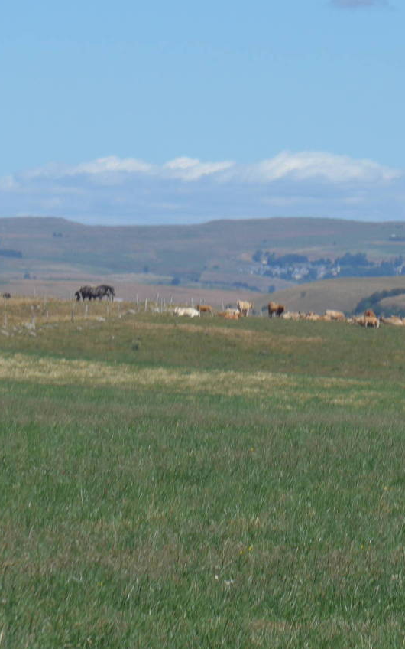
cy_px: 347
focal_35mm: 355
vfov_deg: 5.9
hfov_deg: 3.7
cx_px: 371
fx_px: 6269
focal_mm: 42.8
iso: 80
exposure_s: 1/400
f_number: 5.9
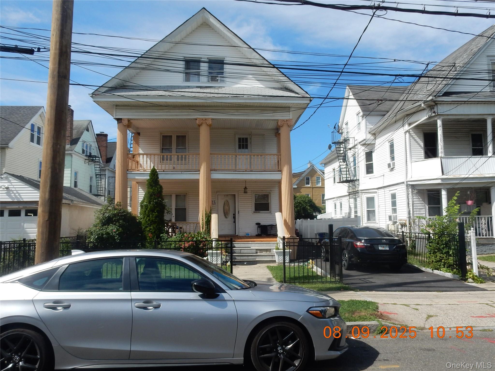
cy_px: 186
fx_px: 357
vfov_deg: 54.9
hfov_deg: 69.4
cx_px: 248
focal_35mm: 25
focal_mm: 4.5
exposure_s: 1/800
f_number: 4.5
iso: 125
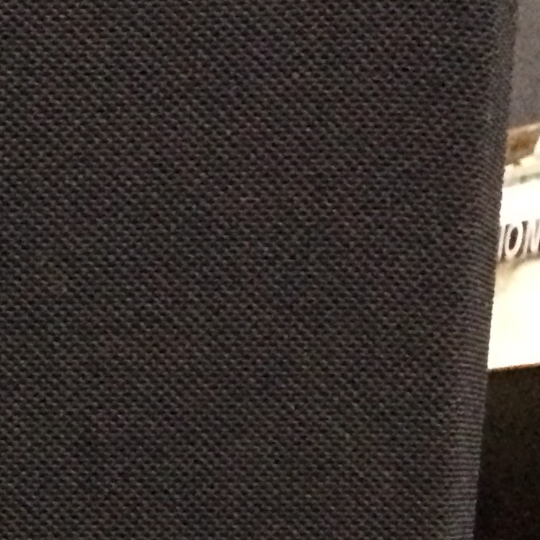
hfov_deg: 11.6
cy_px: 731
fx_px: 2206
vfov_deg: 13.4
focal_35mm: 125
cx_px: -729
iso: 320
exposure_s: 1/17
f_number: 2.2
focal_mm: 4.15
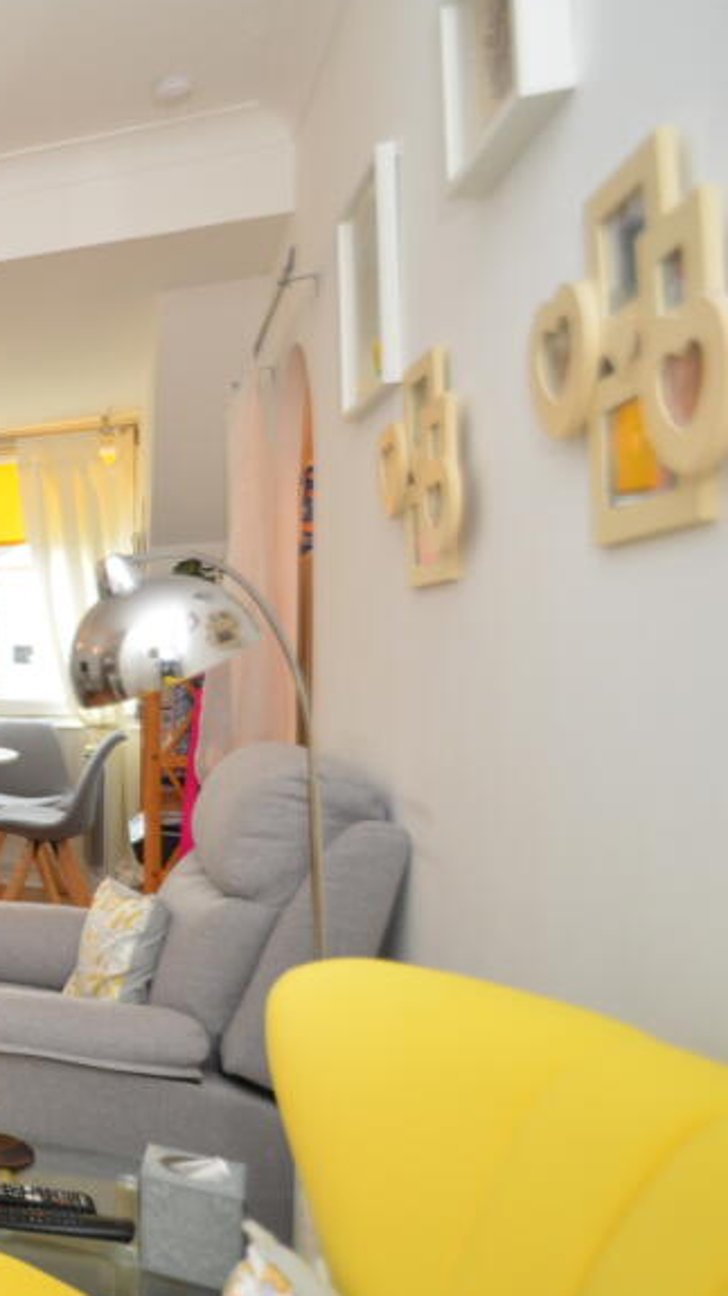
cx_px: -390
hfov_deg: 27.2
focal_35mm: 28
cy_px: 654
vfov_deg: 67.9
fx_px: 962
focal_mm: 10
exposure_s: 1/60
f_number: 4
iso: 450
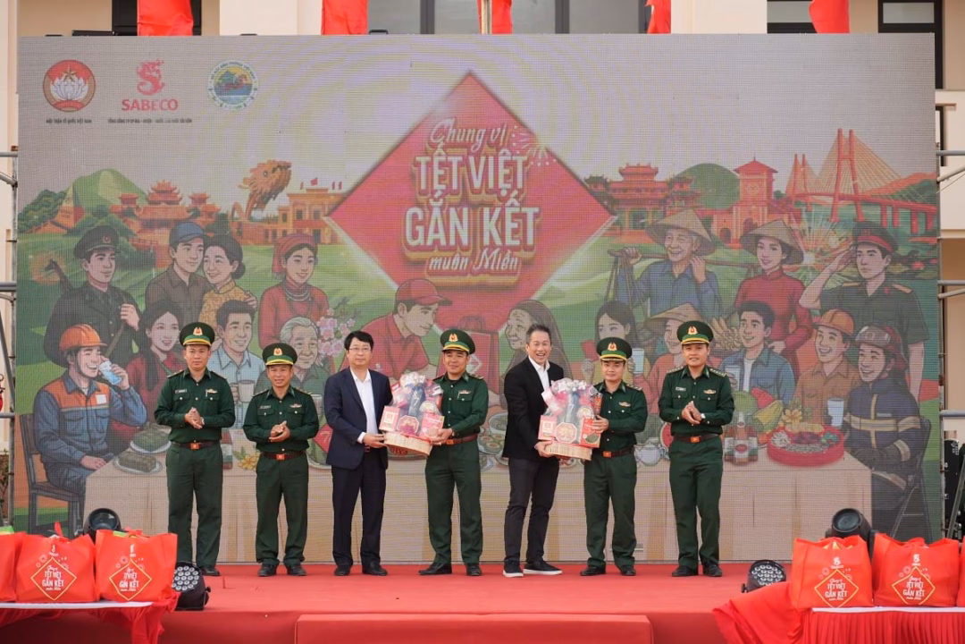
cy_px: 322
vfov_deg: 18.2
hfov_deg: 27.0
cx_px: 482
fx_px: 2010
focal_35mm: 75
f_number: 4
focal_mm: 75
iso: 160
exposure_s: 1/200
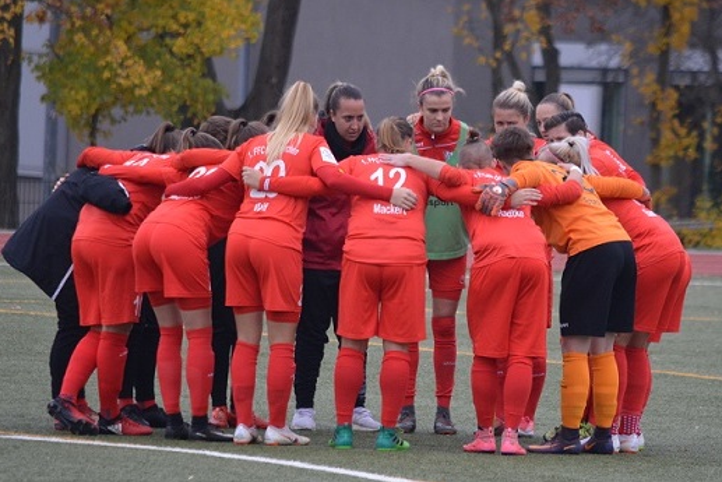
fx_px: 9107
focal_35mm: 454
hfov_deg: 4.5
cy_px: 242
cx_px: 359
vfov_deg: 3.0
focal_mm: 300
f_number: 5.6
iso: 1250
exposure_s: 1/500
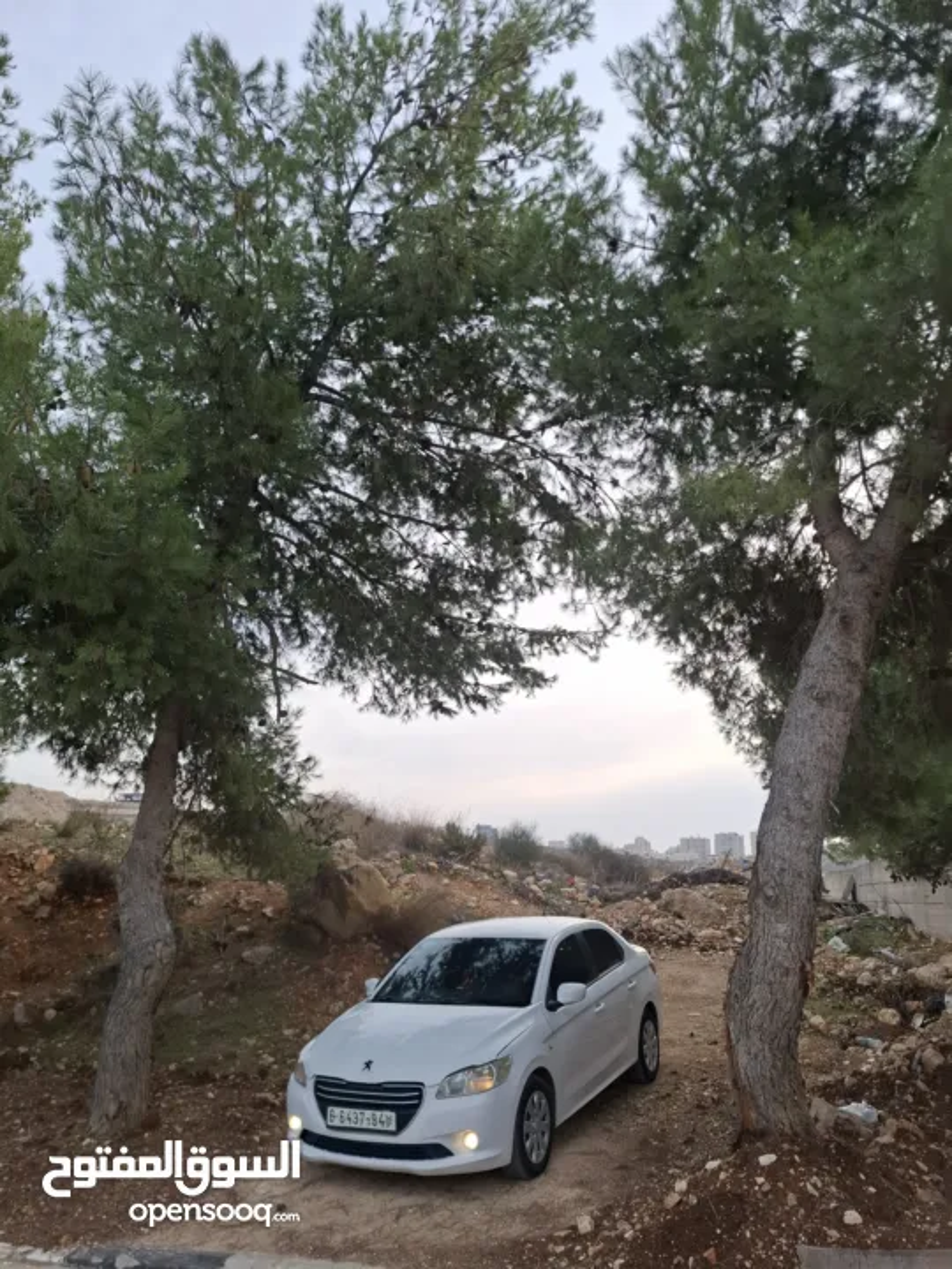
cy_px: 634
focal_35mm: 23
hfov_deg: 58.9
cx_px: 476
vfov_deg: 73.9
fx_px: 843
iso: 50
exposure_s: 1/358
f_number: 1.8
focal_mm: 5.54
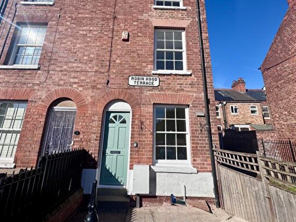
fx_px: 162
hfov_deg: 84.7
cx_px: 149
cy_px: 86
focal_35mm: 19
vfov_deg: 67.8
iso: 50
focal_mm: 2.22
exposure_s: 1/3106
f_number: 2.2
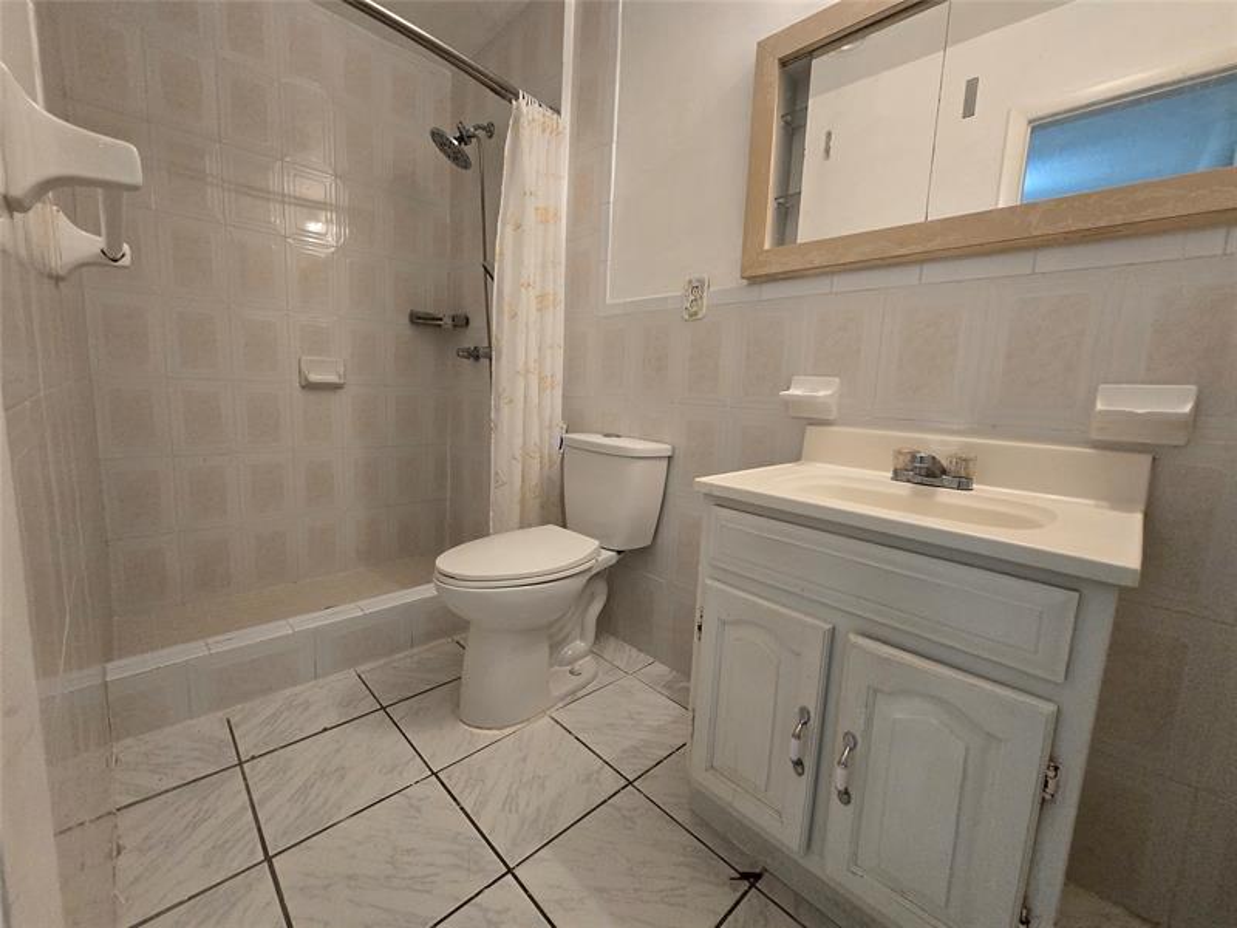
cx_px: 618
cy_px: 464
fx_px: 465
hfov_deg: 106.2
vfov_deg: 89.9
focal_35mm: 13
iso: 640
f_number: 2.2
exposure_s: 1/60
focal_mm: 2.2
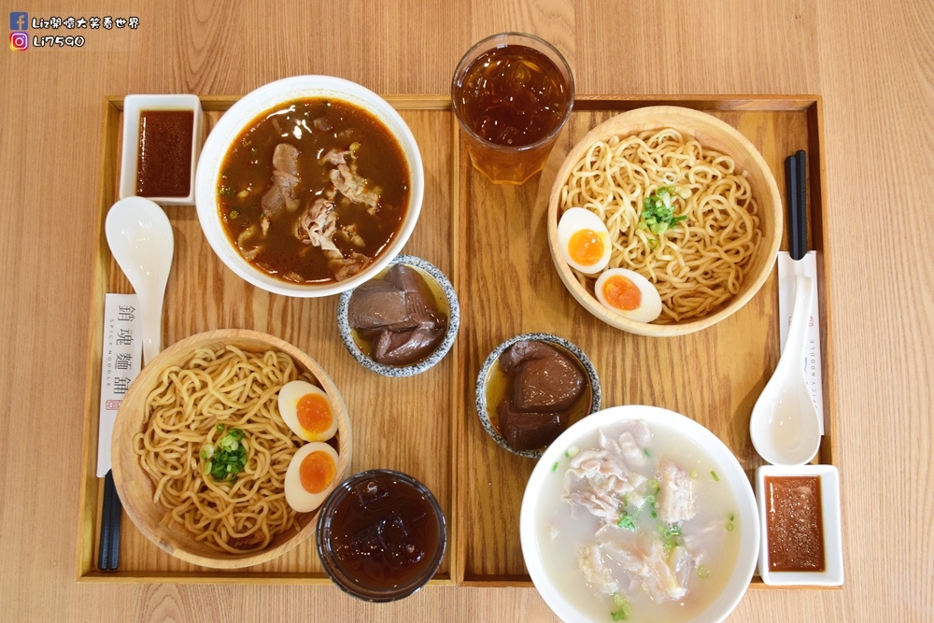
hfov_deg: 53.1
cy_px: 312
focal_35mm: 36
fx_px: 934
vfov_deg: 36.9
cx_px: 467
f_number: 6.3
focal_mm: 24
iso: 1600
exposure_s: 1/160
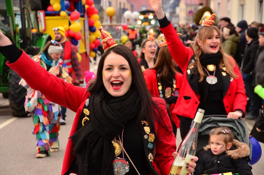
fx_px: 933
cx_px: 132
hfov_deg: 16.1
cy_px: 88
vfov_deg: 10.7
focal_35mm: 128
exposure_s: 1/400
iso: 400
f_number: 5.6
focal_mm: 85
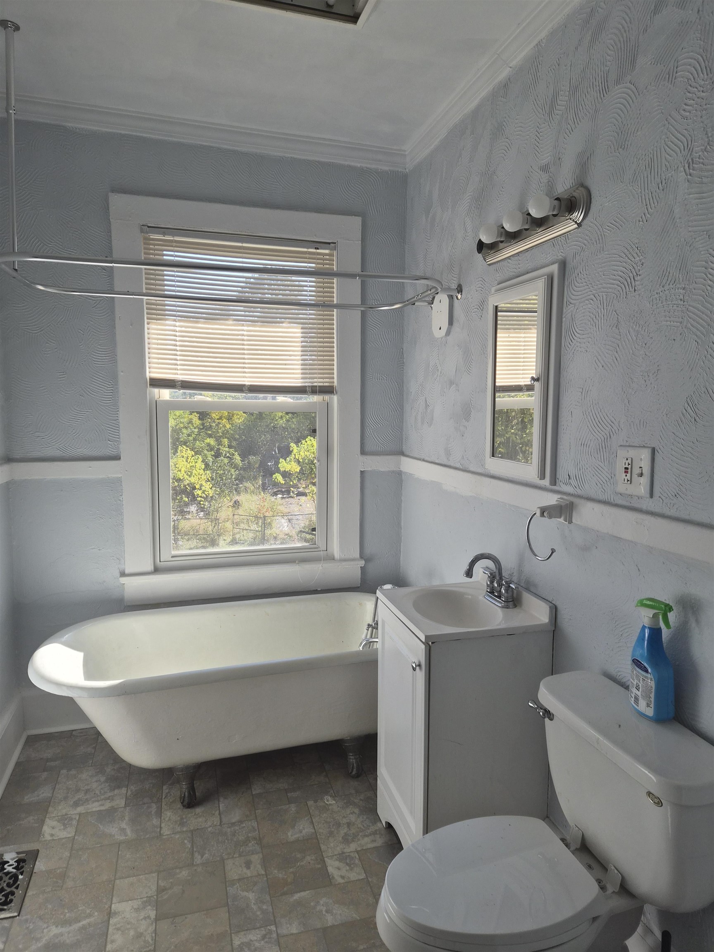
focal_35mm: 23
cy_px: 476
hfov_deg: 58.9
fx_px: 633
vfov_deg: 73.9
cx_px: 357
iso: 80
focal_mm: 5.4
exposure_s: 1/926
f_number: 1.8
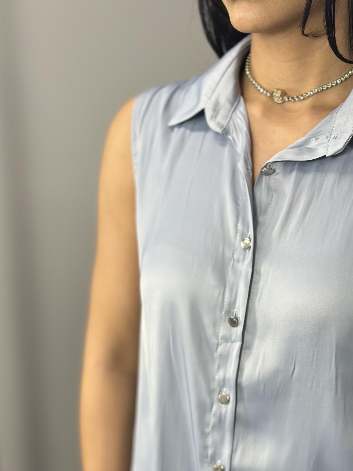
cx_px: 222
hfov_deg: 19.3
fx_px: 1033
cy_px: 360
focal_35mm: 76
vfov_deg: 25.3
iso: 80
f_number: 1.78
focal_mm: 6.86
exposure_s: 1/100
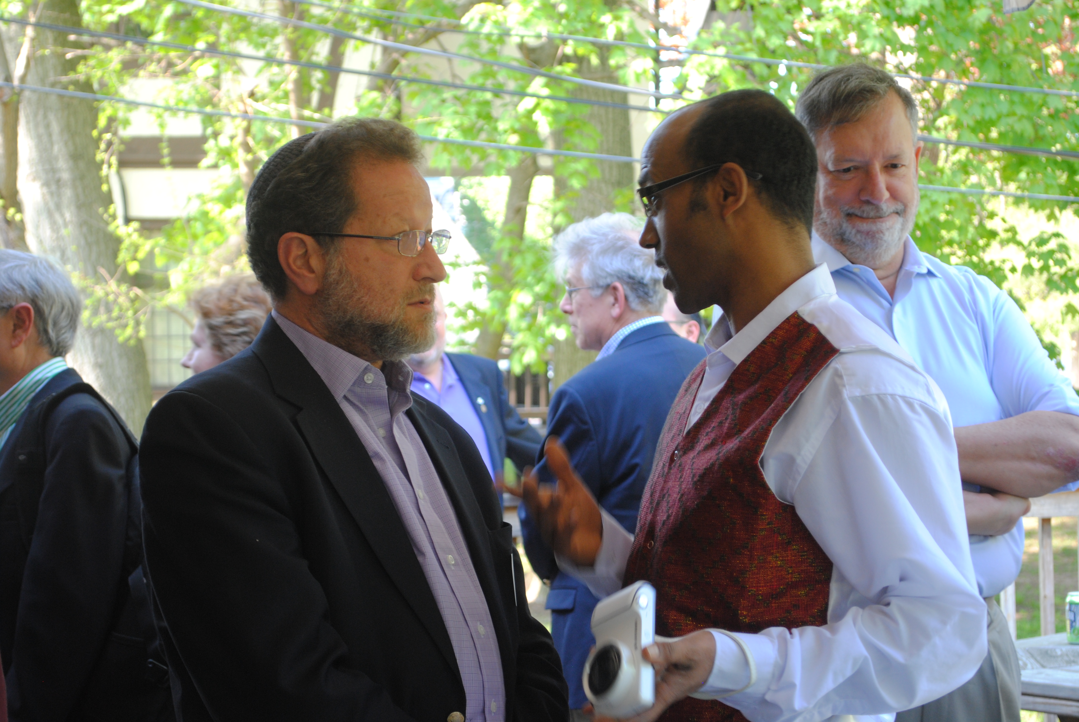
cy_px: 361
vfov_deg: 16.6
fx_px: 2476
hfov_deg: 24.6
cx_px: 540
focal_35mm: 82
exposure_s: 1/30
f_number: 5.6
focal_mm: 55
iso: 280
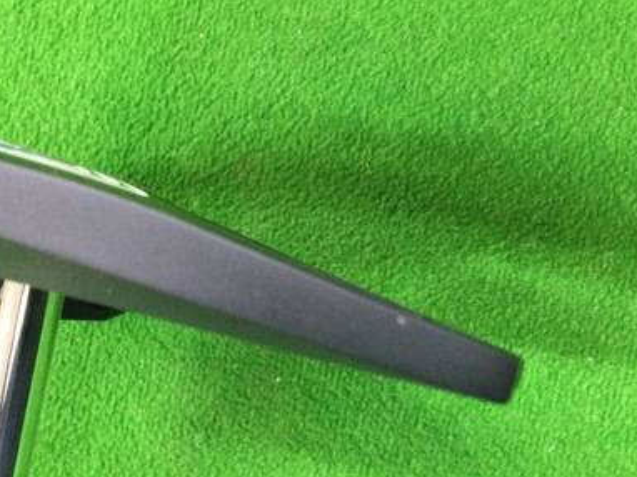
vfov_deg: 27.8
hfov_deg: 36.7
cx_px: 385
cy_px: 319
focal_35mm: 52
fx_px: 956
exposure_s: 1/24
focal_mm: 3.3
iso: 200
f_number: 2.4
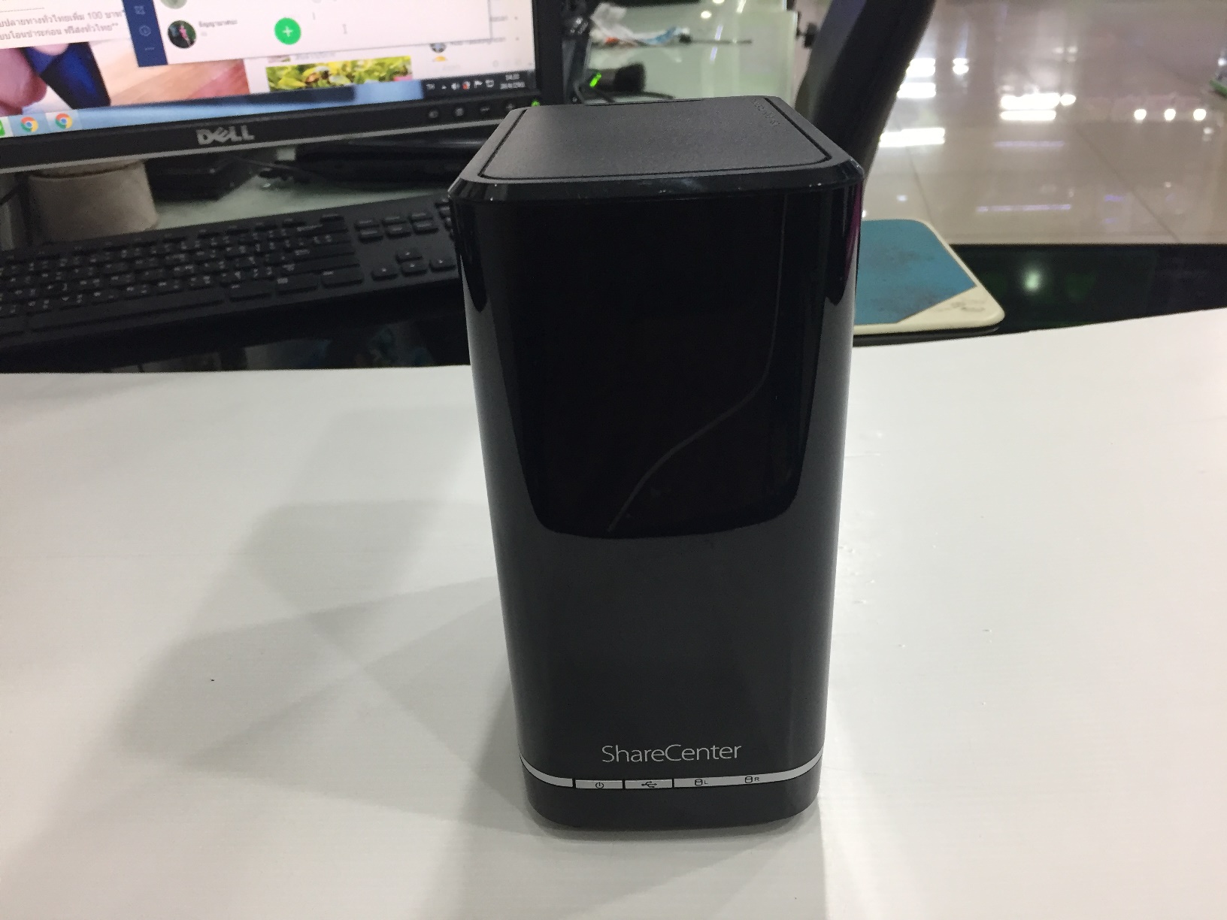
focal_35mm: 29
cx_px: 614
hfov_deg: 61.7
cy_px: 460
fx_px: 1028
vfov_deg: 48.2
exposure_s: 1/33
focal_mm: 4.15
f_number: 2.2
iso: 64
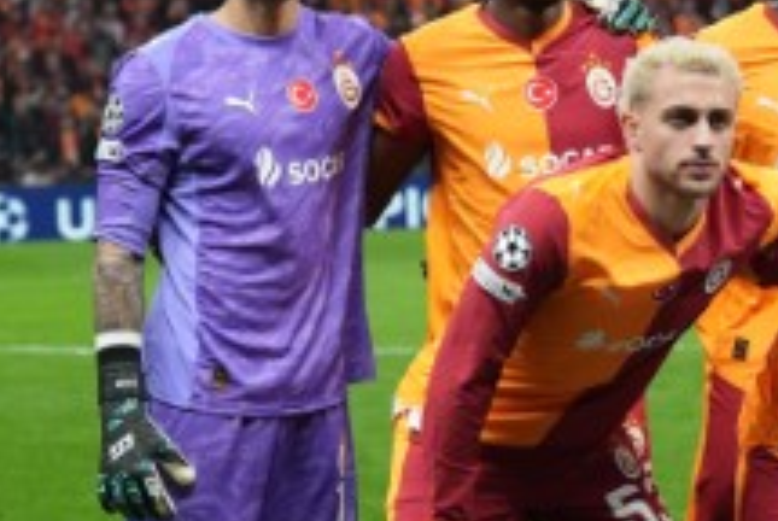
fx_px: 5064
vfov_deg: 5.9
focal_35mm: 234
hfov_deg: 8.6
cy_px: 358
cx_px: 1057
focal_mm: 70
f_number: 3.5
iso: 2000
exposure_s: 1/800
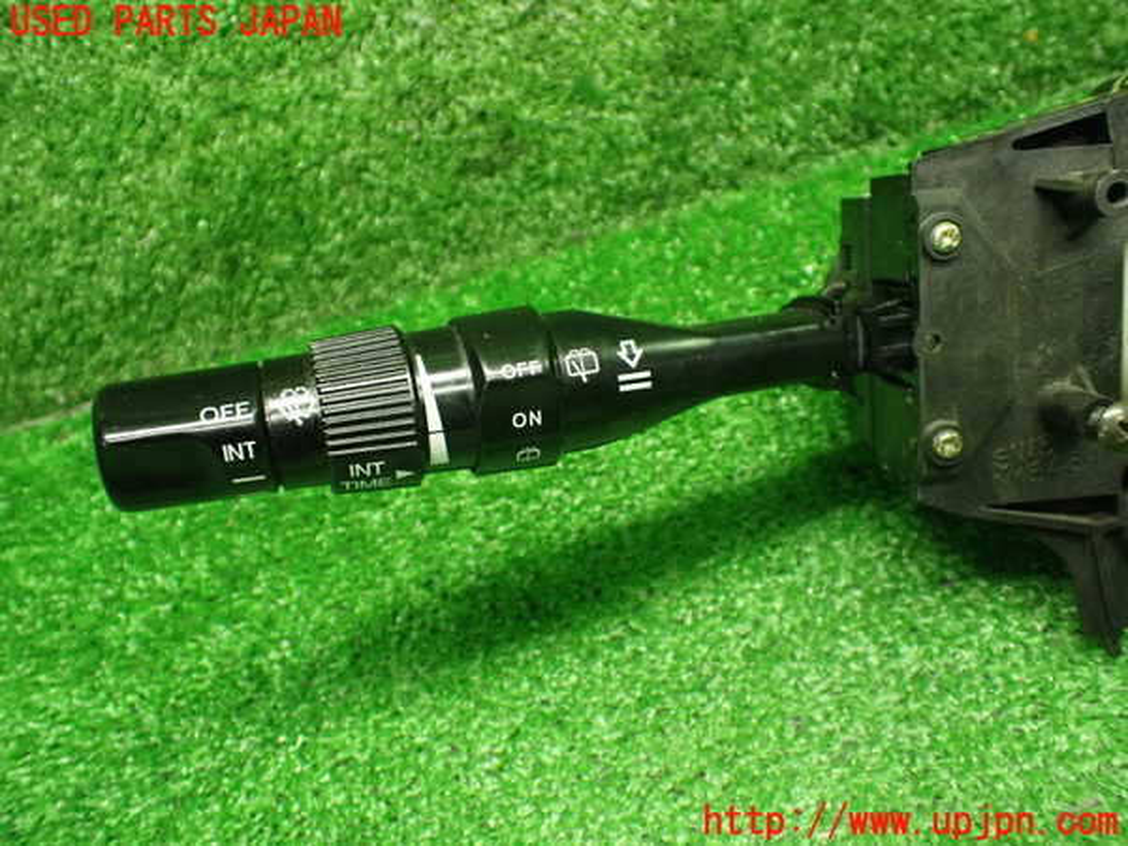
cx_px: 564
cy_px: 423
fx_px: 978
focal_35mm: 30
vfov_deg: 46.8
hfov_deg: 60.0
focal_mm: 5.4
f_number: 2.3
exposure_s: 1/60
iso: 800
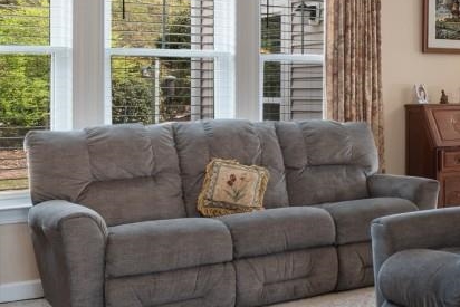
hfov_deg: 28.9
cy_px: 88
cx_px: 564
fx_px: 754
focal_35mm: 59
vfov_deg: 22.9
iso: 100
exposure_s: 1/2
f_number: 4.5
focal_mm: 10
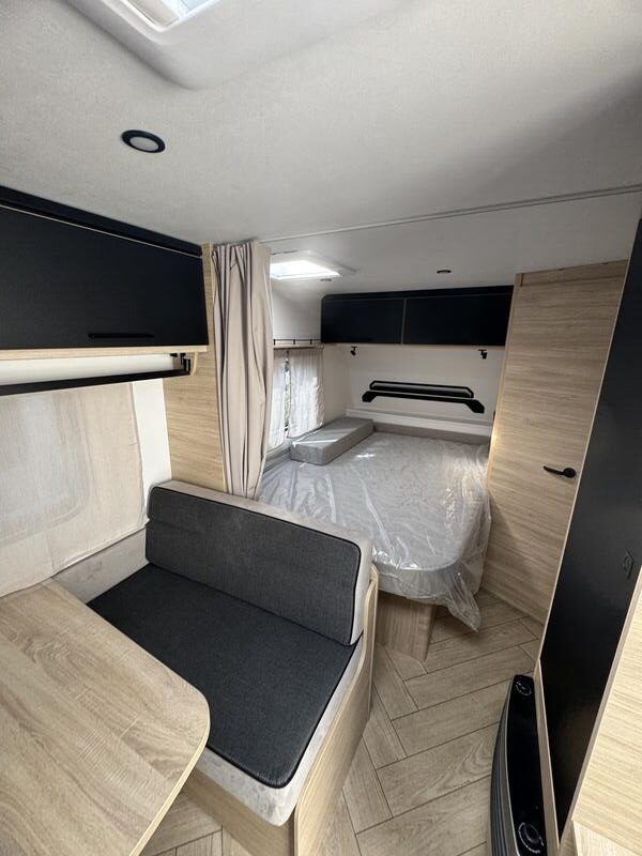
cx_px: 321
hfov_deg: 85.7
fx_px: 346
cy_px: 428
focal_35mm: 14
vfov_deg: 102.1
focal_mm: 2.22
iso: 64
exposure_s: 1/99
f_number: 2.2
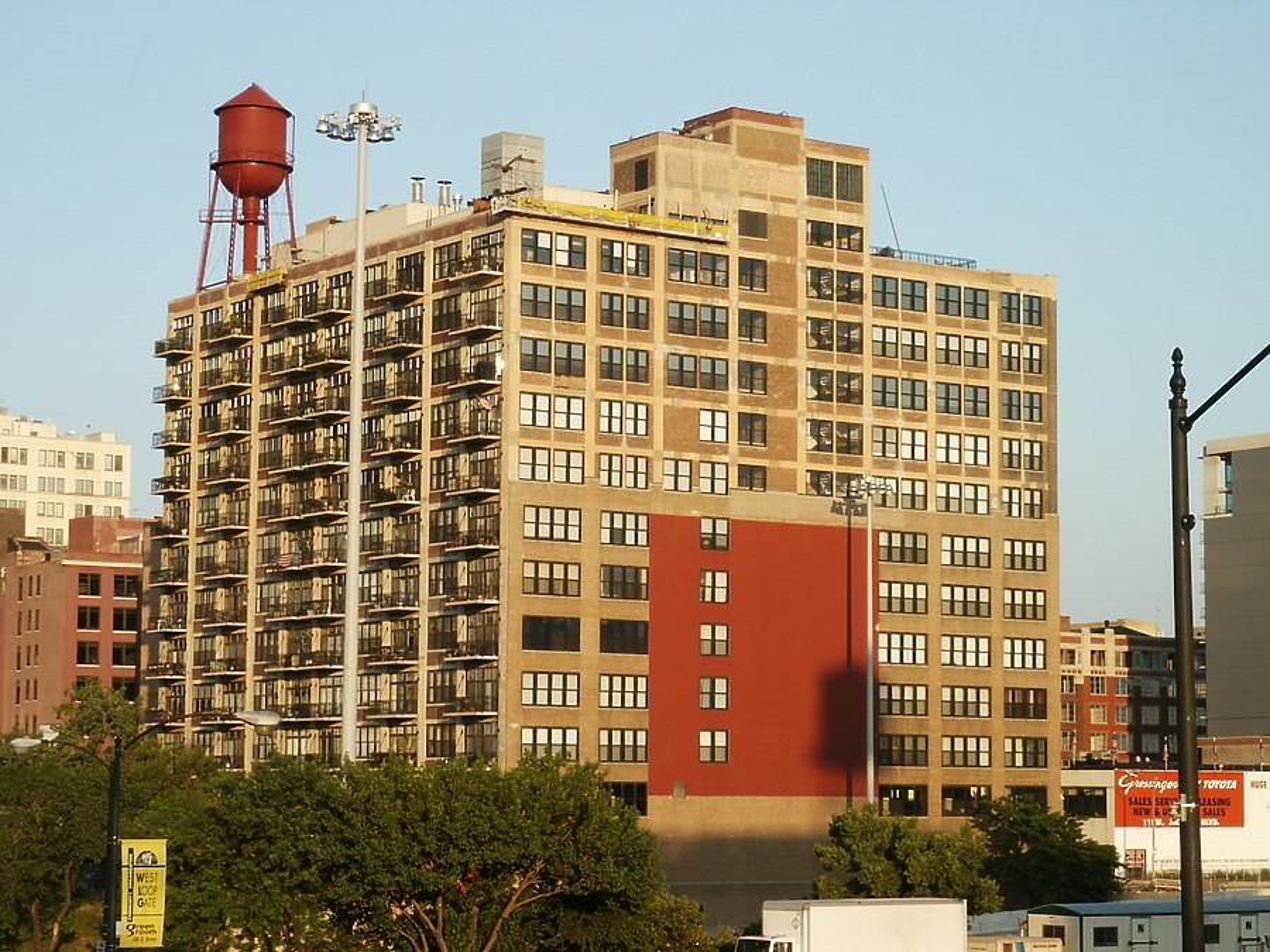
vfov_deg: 17.2
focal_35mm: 86
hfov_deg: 22.8
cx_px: 635
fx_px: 3155
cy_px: 476
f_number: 8
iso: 64
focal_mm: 17.17
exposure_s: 1/90
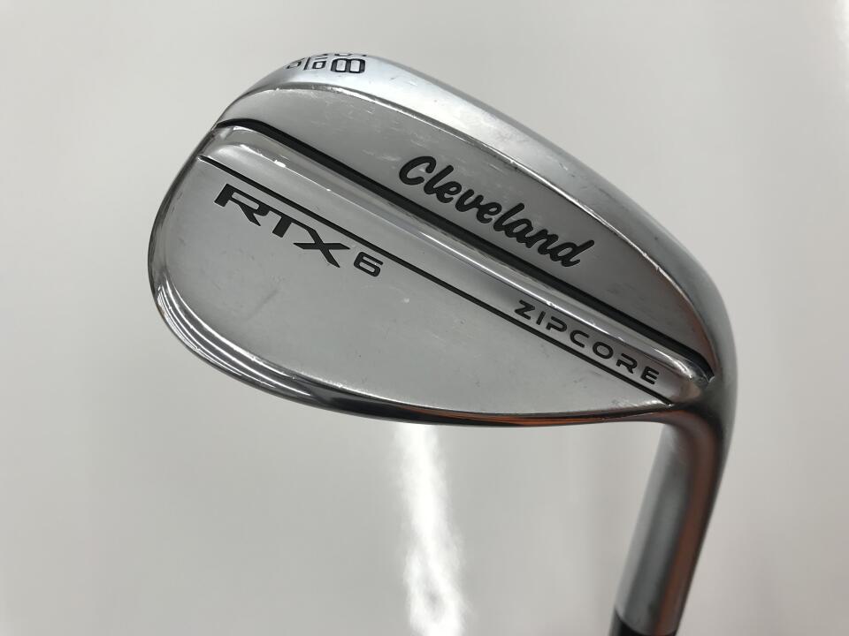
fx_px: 687
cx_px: 424
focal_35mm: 28
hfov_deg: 63.4
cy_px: 318
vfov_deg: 49.7
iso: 25
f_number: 1.8
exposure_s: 1/120
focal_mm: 3.99
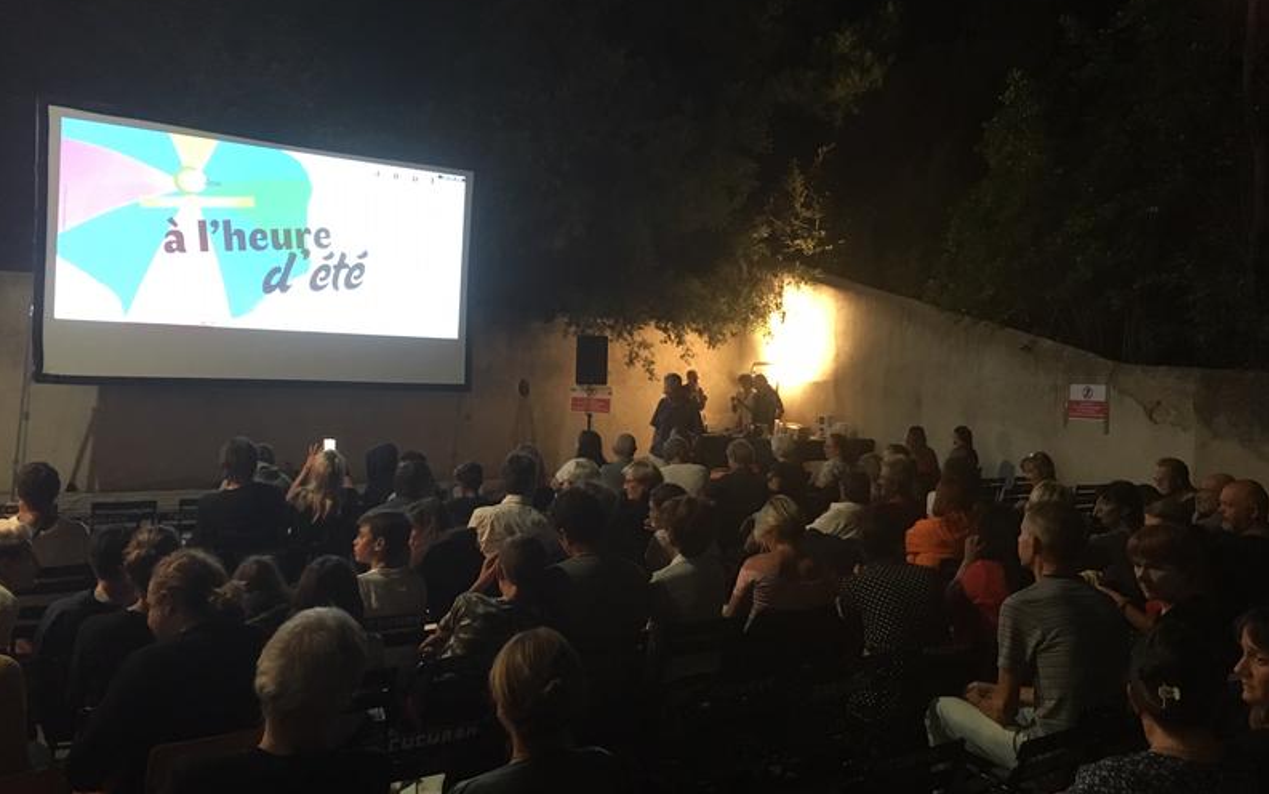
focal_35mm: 31
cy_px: 379
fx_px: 1072
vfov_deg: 40.6
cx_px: 634
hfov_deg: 61.2
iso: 250
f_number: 2.2
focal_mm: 4.15
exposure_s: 1/17
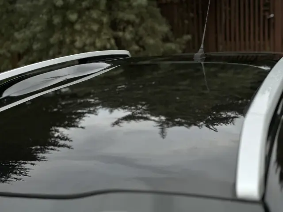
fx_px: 630
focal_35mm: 77
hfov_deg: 25.3
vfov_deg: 19.1
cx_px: 142
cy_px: 106
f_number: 2.8
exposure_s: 1/100
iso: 160
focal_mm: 9
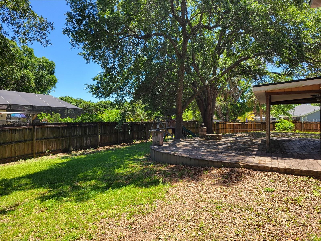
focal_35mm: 26
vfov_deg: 53.1
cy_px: 120
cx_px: 160
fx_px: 241
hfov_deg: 67.3
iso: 40
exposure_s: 1/868
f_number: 1.8
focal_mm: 5.4
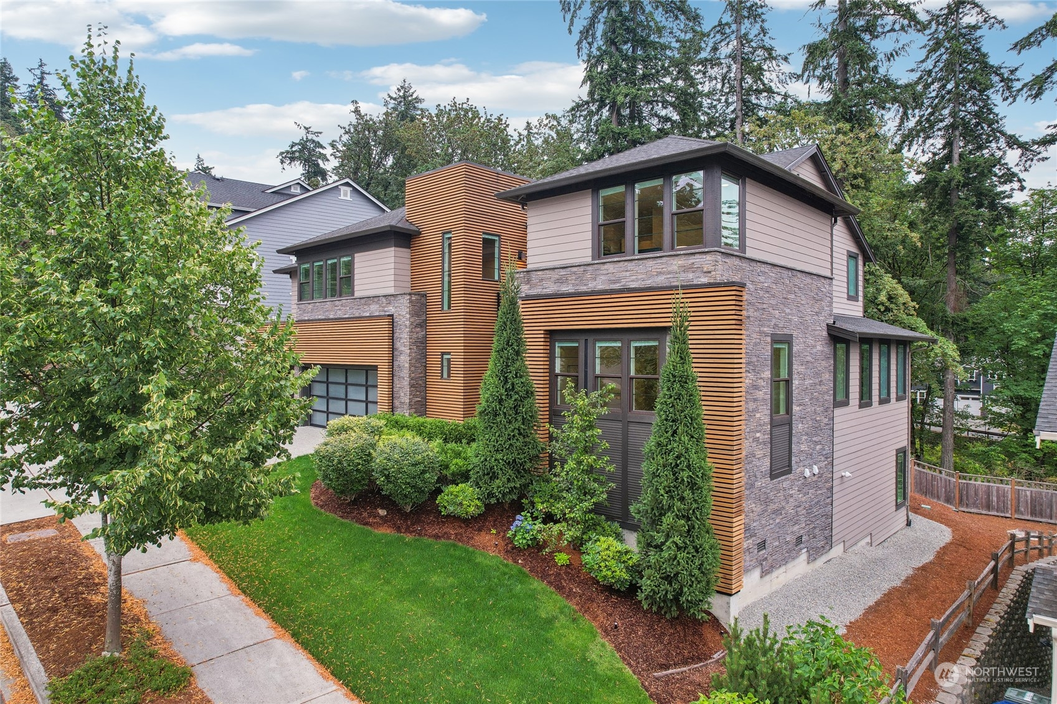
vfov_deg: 57.2
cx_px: 528
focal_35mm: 22
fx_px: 646
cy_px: 352
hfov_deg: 78.6
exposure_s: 1/80
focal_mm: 8.4
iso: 100
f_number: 2.8
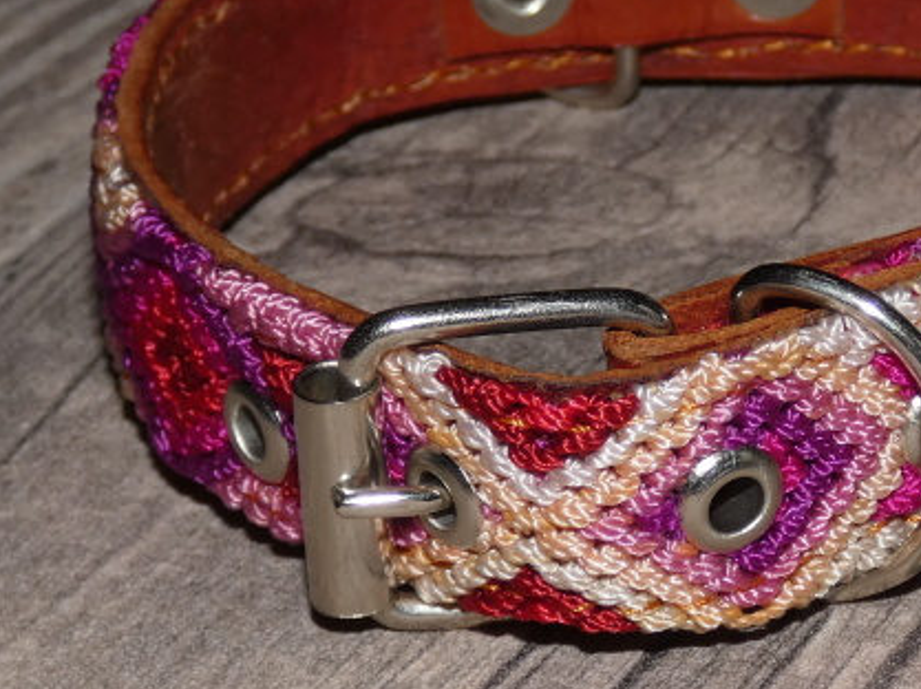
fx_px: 3217
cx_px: 687
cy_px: 283
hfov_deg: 16.2
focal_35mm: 121
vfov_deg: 12.2
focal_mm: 11.3
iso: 80
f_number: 4.2
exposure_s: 1/60
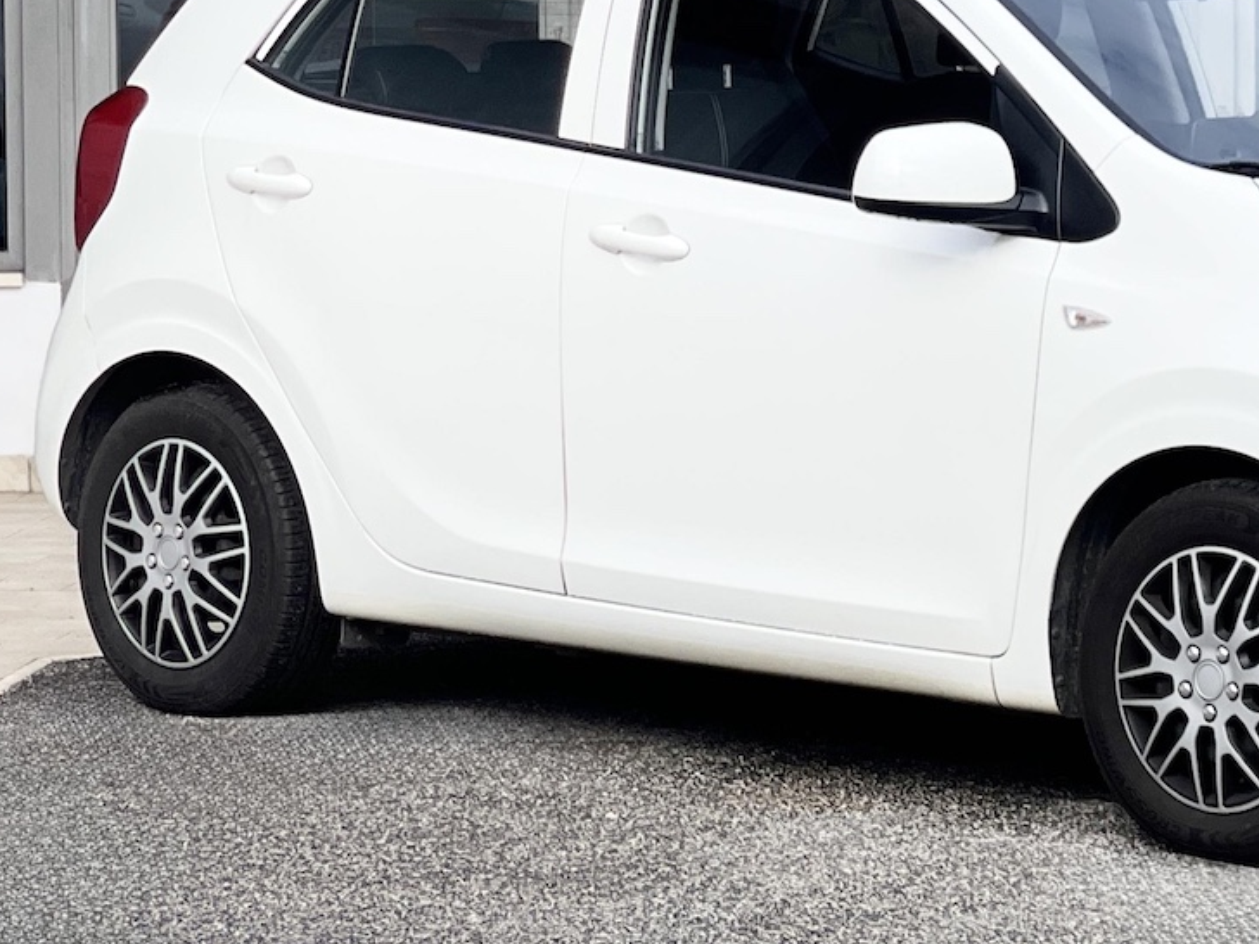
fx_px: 4983
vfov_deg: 10.8
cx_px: 1075
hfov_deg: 14.3
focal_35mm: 137
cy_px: 297
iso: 32
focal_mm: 7.5
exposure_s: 1/1043
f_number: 2.2
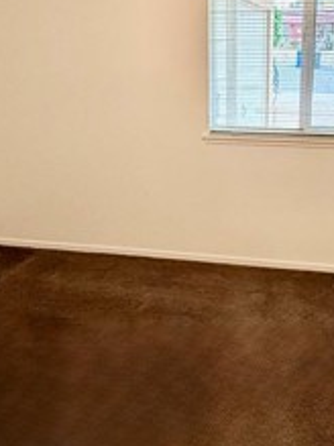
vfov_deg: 45.3
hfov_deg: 34.8
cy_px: 163
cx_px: 218
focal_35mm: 41
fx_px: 528
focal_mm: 2.22
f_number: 2.2
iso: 250
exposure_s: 1/120
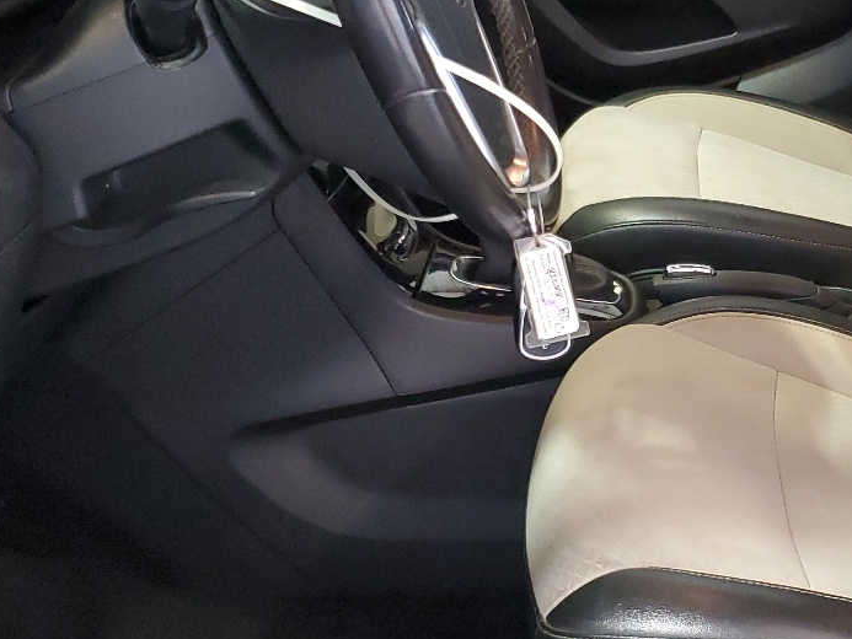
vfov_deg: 24.4
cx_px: 732
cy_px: 253
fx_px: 1477
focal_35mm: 60
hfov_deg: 31.0
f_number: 1.5
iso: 364
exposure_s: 1/60.2
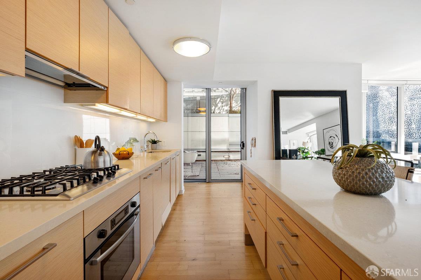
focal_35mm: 17
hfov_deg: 93.3
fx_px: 199
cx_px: 210
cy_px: 140
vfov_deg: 70.3
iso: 400
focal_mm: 17
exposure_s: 1/15
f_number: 11
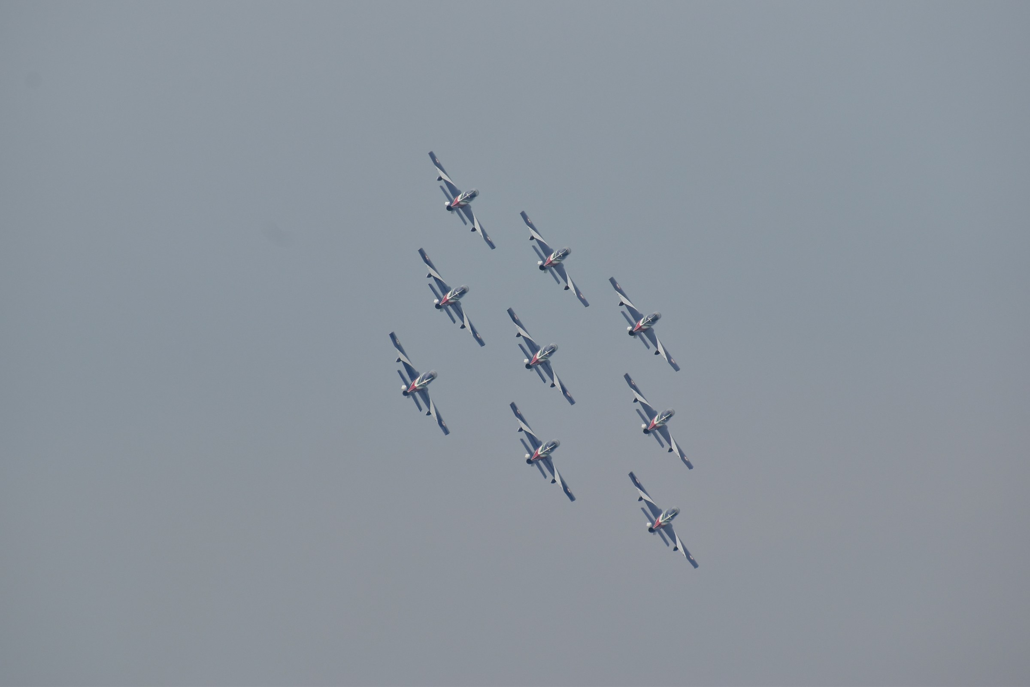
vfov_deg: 2.4
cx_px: 515
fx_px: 16307
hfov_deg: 3.6
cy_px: 344
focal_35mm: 570
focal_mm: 380
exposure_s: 1/1600
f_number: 9
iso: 500
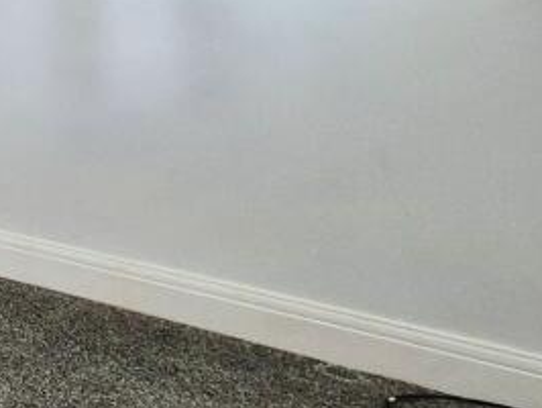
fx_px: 784
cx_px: -479
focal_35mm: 50
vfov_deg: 26.1
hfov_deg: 21.1
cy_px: -76
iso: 80
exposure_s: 1/50
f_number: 2.2
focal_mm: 2.2
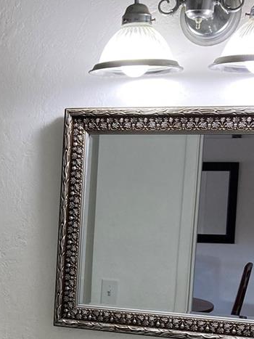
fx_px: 705
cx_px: 17
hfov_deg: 20.0
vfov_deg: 25.9
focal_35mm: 72
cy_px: 326
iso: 80
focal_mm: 3.99
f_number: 1.8
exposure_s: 1/120
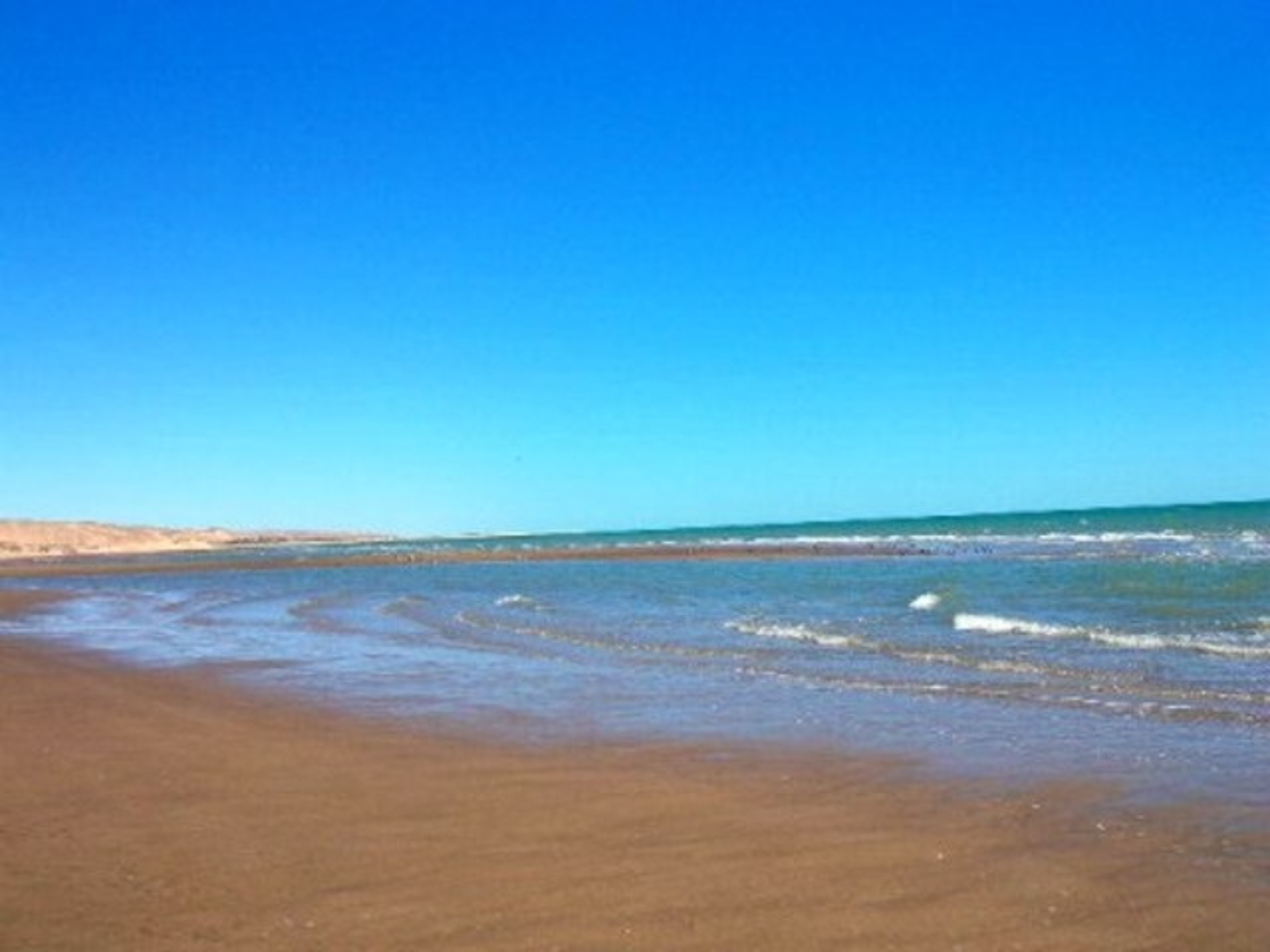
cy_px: 476
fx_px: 1321
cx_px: 635
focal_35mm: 36
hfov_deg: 51.4
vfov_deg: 39.7
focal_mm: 6
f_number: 3.7
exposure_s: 1/912
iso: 50
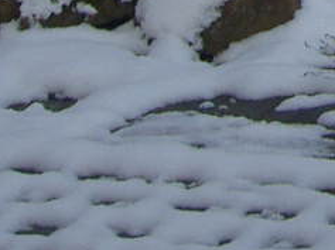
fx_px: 2222
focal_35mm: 230
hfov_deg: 8.1
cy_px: -593
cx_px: 745
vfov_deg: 5.8
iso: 50
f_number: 4.7
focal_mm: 5.6
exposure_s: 1/160
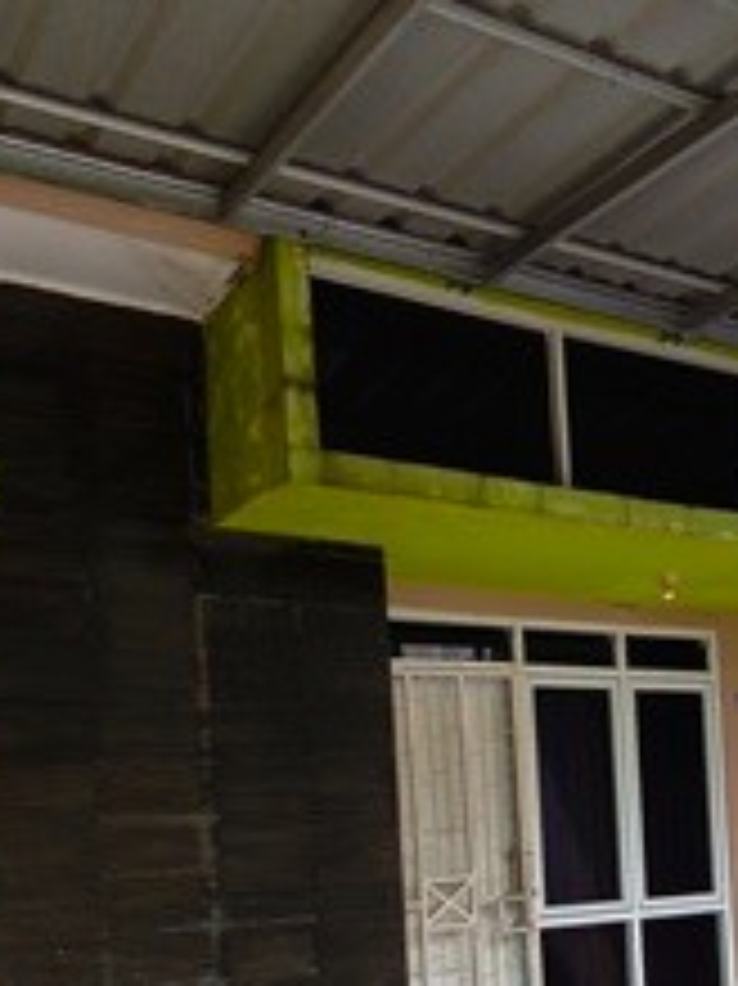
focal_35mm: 41
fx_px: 1167
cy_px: 869
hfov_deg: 34.8
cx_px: 493
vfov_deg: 42.4
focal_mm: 1.65
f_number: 2.2
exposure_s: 1/120
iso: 64
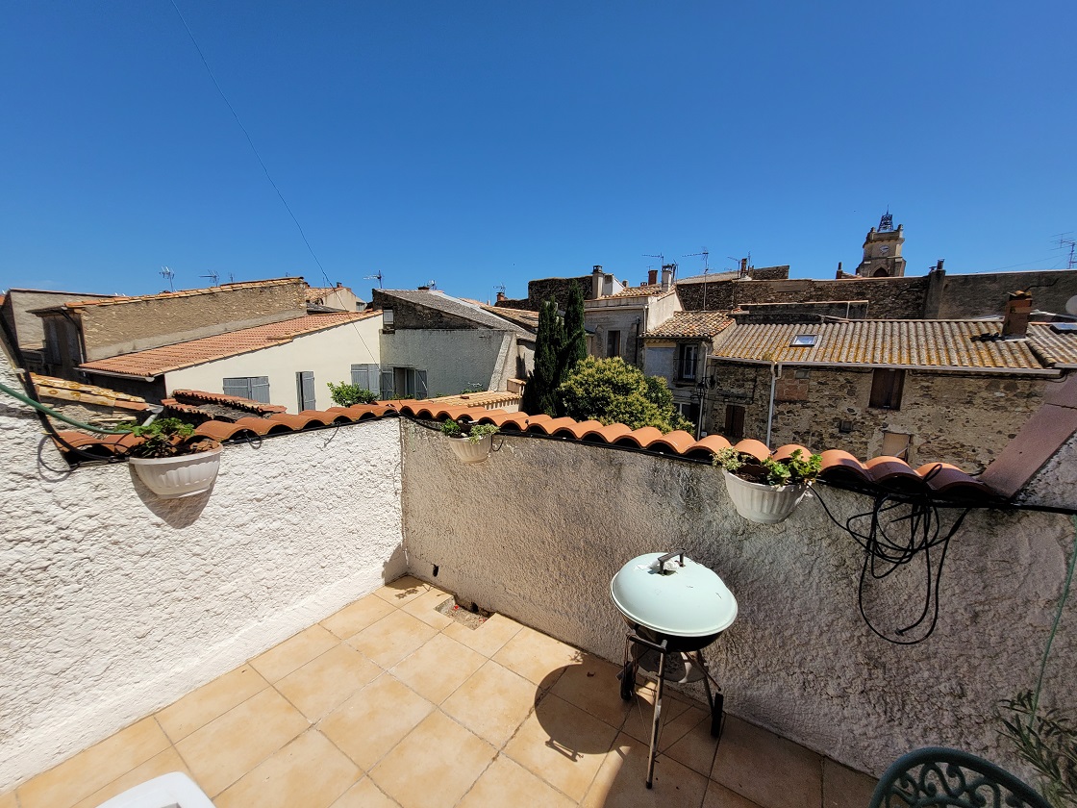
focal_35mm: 13
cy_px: 404
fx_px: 404
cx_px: 538
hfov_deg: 106.2
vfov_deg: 89.9
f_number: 2.2
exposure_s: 1/2790
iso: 40
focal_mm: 1.74
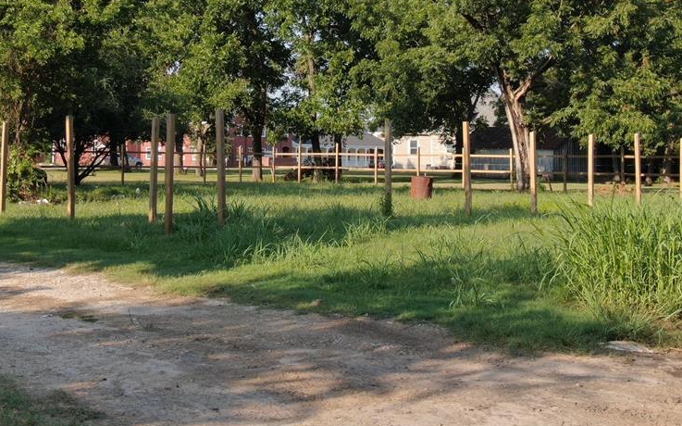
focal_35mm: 56
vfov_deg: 22.8
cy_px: 83
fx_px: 1040
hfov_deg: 36.2
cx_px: 283
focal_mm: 6.48
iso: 100
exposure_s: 1/400
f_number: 3.4
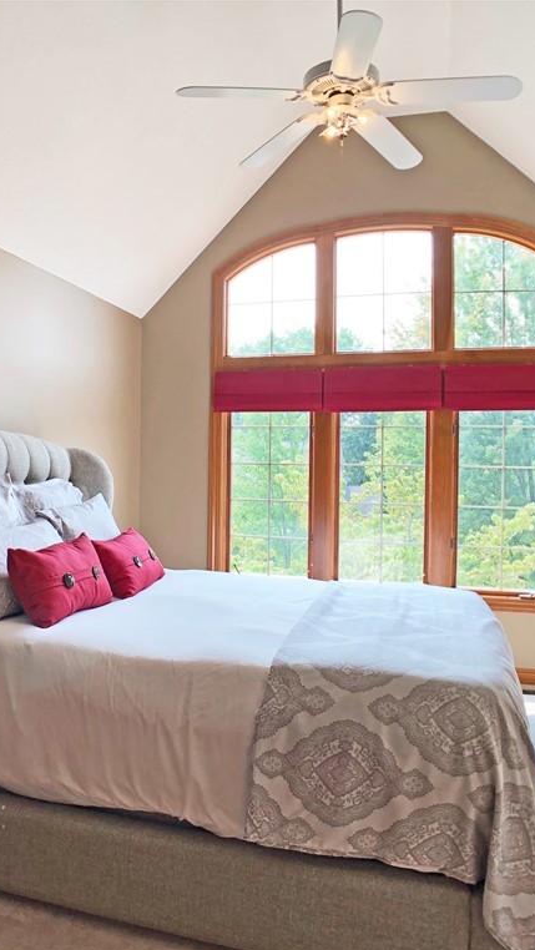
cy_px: 476
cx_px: 163
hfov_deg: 28.8
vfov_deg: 49.4
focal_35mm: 41
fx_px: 1033
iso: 32
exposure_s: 1/120
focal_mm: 4
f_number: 1.8
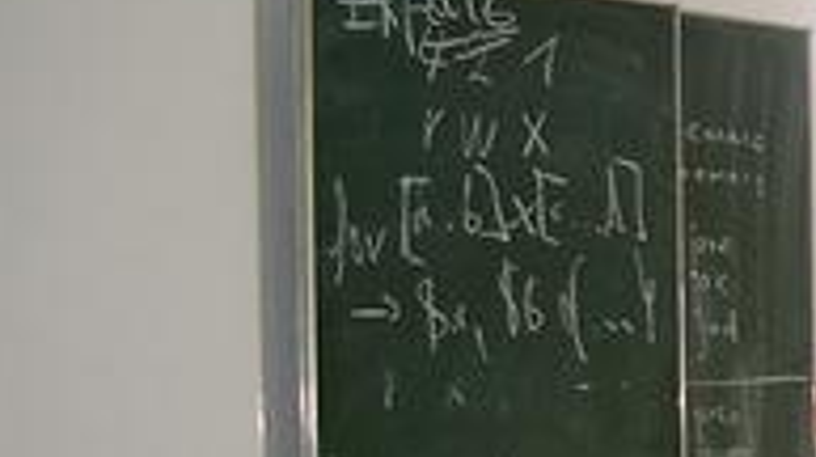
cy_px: 478
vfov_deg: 9.0
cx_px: 1332
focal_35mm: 134
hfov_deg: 14.6
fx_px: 2896
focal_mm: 7.6
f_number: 2.6
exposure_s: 1/60
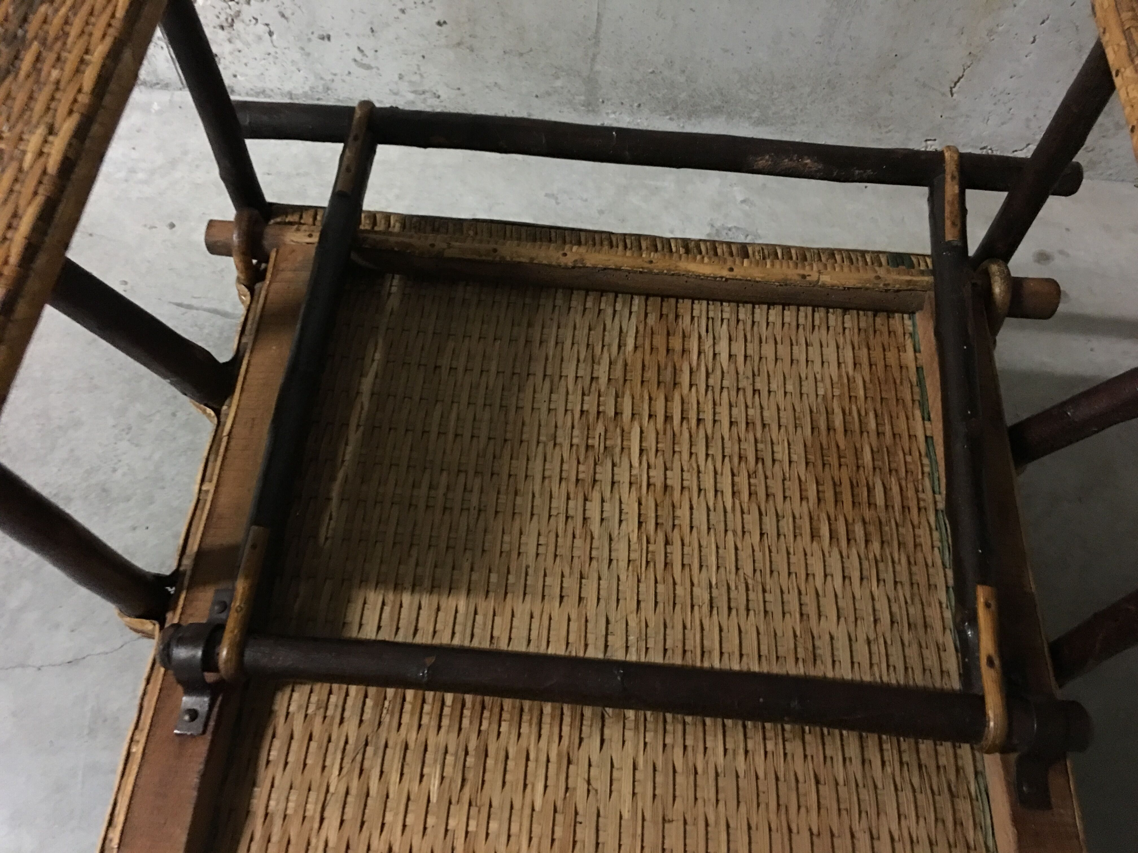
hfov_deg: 61.7
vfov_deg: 48.2
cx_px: 569
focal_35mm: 29
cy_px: 426
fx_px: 953
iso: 125
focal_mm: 4.15
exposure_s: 1/4
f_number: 2.2
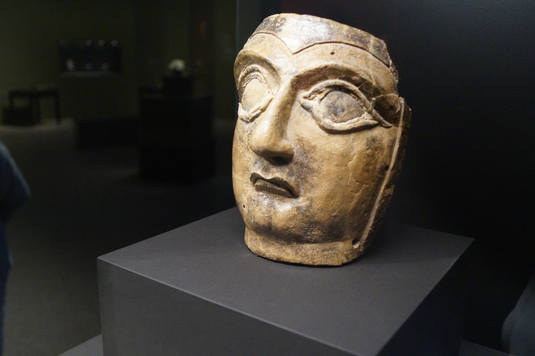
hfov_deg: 57.2
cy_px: 178
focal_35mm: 33
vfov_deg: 39.9
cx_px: 268
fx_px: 490
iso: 3200
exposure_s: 1/20
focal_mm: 22
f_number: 4
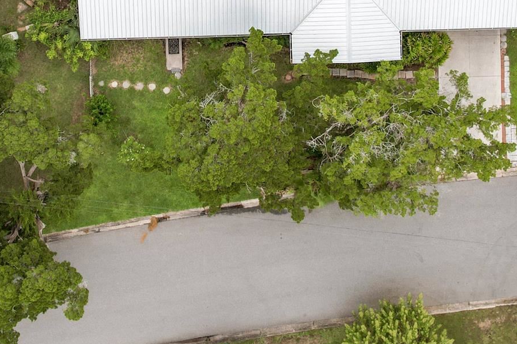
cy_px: -19
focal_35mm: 61
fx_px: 876
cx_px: 191
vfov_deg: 21.3
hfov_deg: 32.7
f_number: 2.8
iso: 130
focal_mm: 8.38
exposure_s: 1/1250
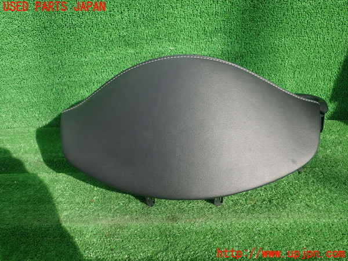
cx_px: 174
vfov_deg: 46.8
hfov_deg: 60.0
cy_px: 130
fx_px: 302
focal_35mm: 30
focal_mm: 5.5
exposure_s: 1/160
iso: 100
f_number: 2.3
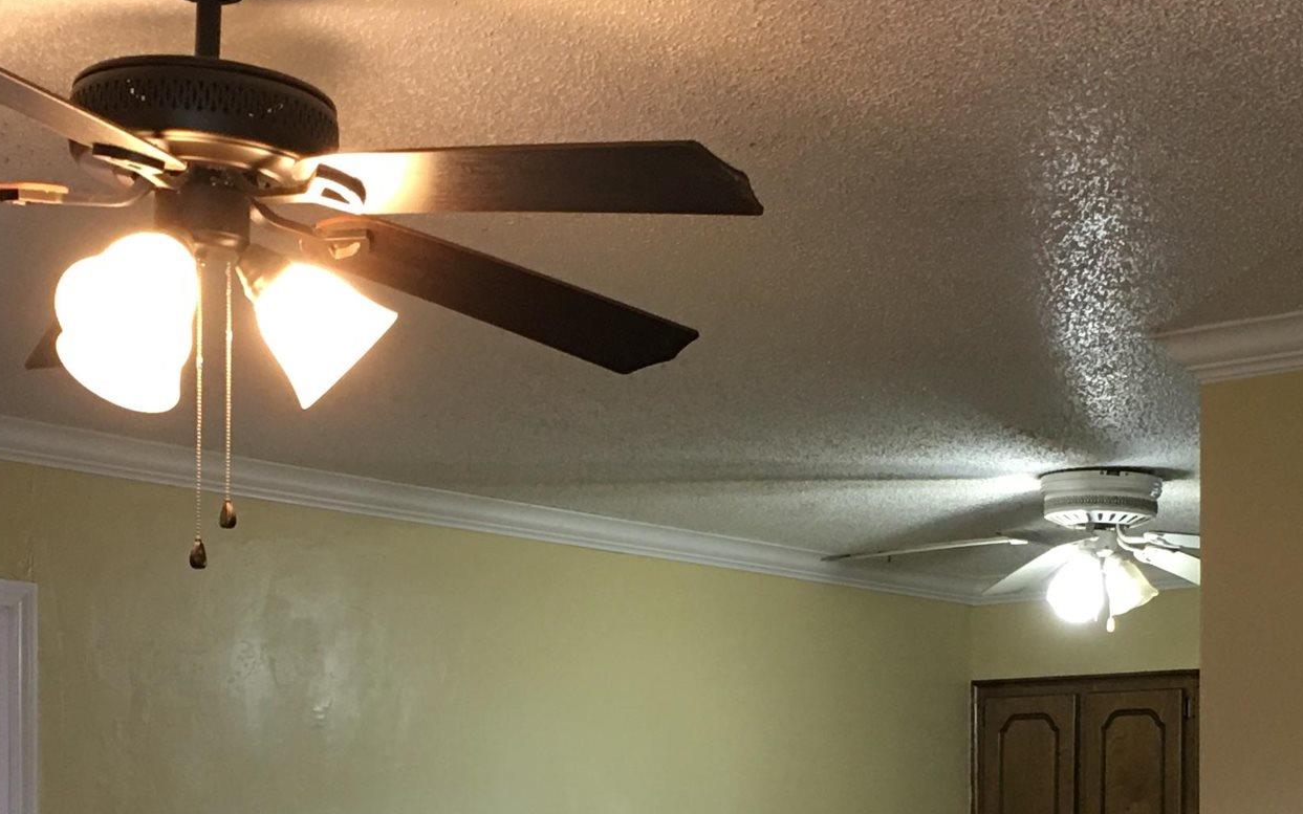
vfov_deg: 16.6
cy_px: 898
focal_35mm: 76
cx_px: 713
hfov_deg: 27.1
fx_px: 2699
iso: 50
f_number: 2.2
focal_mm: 4.15
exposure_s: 1/15
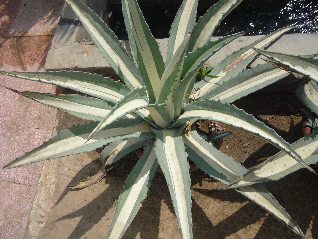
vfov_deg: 46.8
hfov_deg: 60.0
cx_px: 159
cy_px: 120
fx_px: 276
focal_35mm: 30
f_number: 5.6
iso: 100
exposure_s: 1/500
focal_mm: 5.2
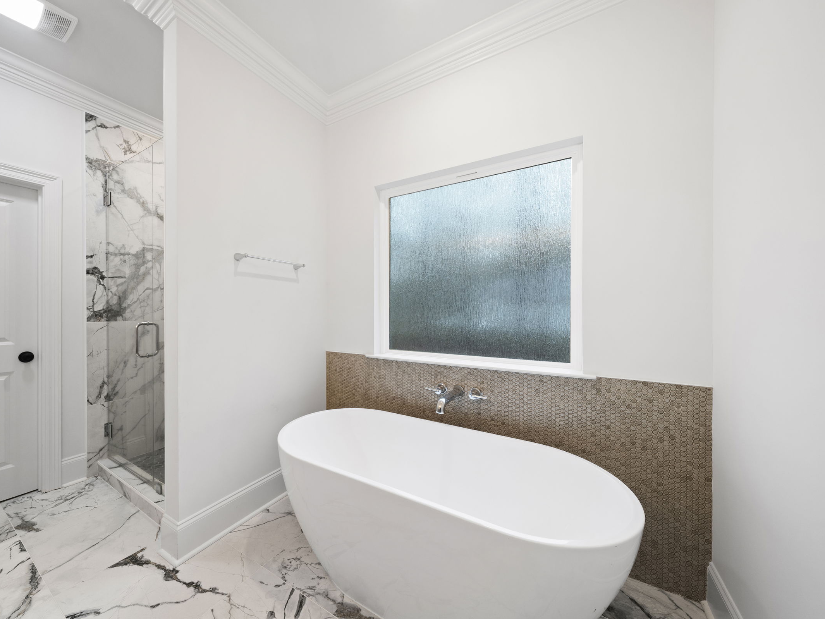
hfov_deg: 105.7
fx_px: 310
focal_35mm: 13
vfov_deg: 89.9
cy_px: 310
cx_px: 367
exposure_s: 1/6
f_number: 10
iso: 320
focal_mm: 12
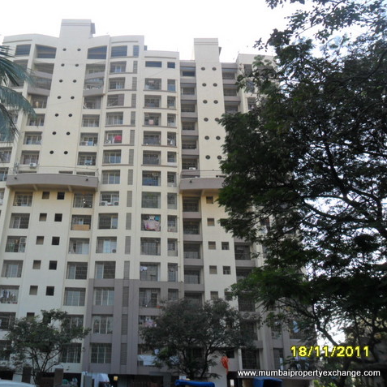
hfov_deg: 50.3
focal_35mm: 32
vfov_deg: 51.1
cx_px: 134
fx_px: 405
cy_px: 194
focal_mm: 4.9
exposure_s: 1/250
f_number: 3.5
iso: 100
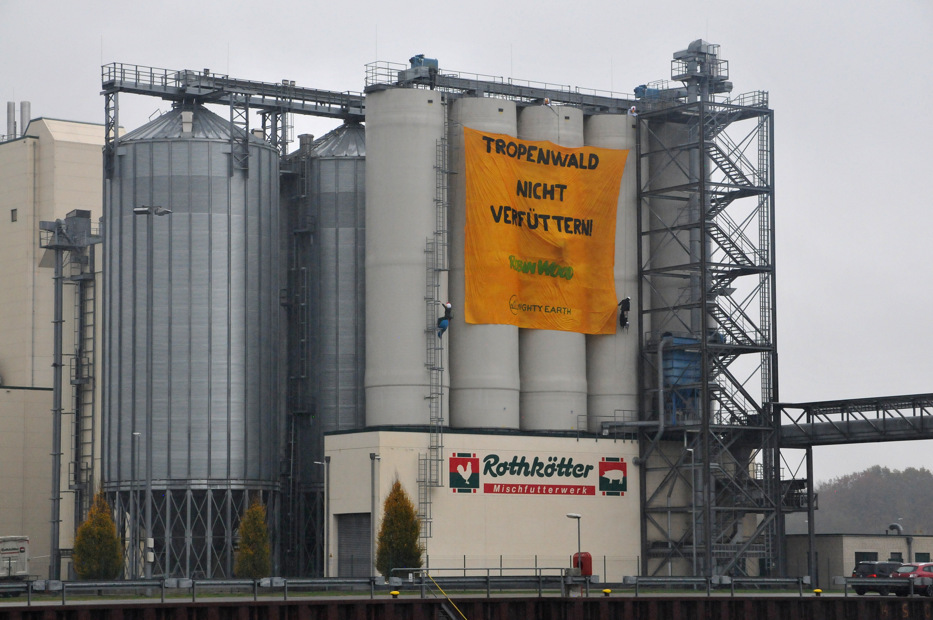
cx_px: 466
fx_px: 2718
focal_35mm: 105
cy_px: 310
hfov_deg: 19.5
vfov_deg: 13.0
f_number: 8
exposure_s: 1/250
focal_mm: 70
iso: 1400
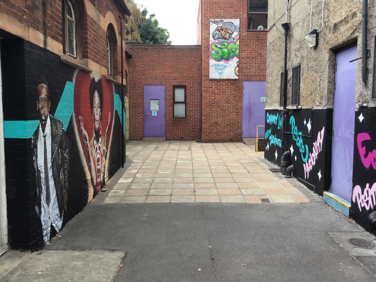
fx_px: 337
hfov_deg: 58.4
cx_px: 188
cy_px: 141
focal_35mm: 31
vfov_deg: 45.4
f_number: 2.4
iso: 25
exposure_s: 1/100
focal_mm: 3.3
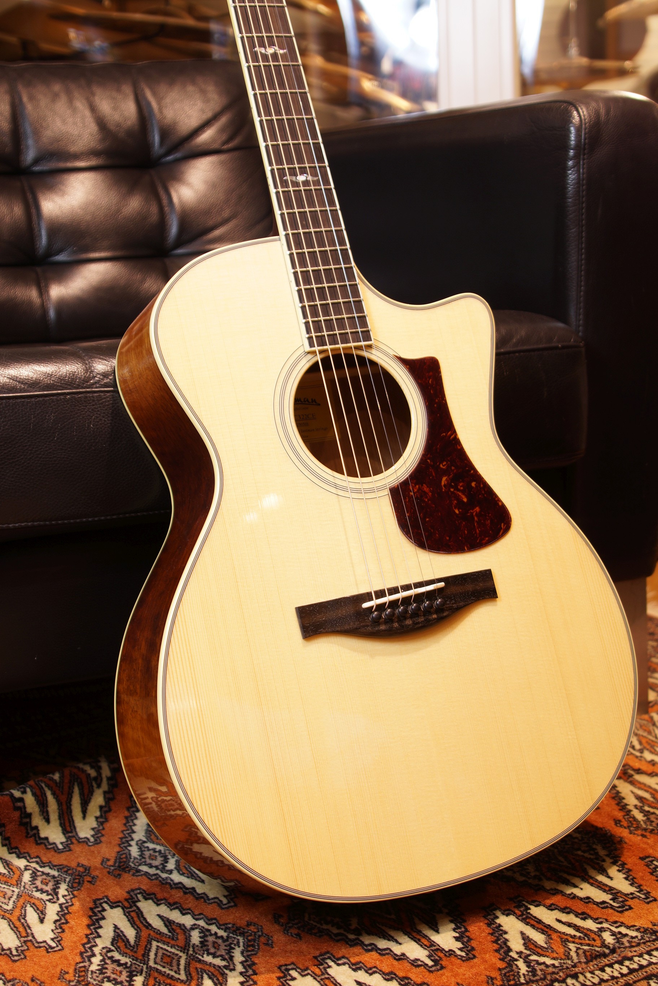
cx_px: 329
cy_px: 493
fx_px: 1439
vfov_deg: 37.9
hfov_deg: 25.8
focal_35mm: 52
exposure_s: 1/6
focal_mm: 35
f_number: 5
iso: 100
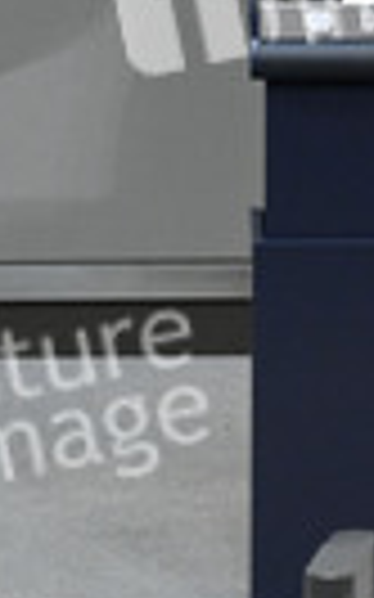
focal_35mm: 885
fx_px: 14449
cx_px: 469
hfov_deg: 1.5
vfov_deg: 2.4
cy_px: 193
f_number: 5.6
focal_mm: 290
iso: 10000
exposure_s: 1/400
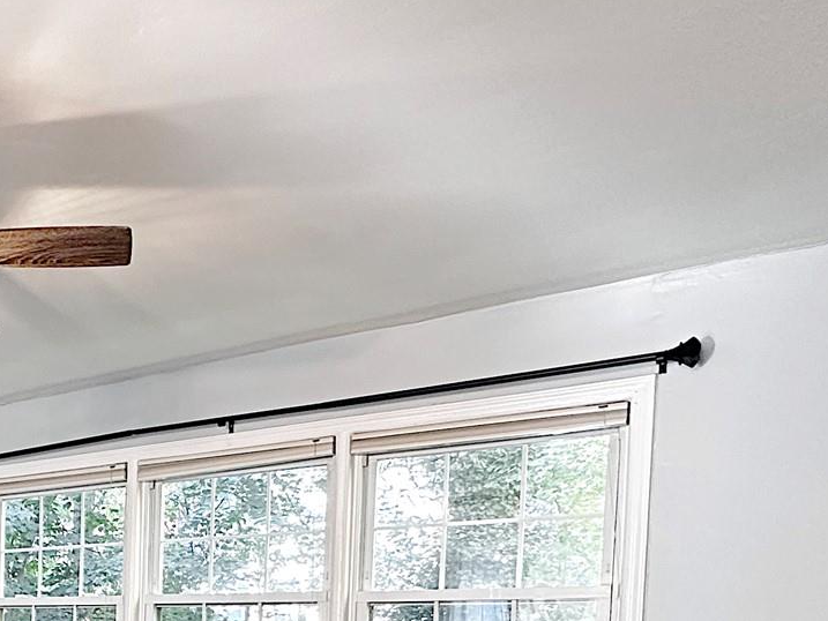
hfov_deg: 40.2
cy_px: 690
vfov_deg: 31.7
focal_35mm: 40
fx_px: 957
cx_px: -24
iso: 250
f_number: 2.2
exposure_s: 1/60
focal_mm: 2.22
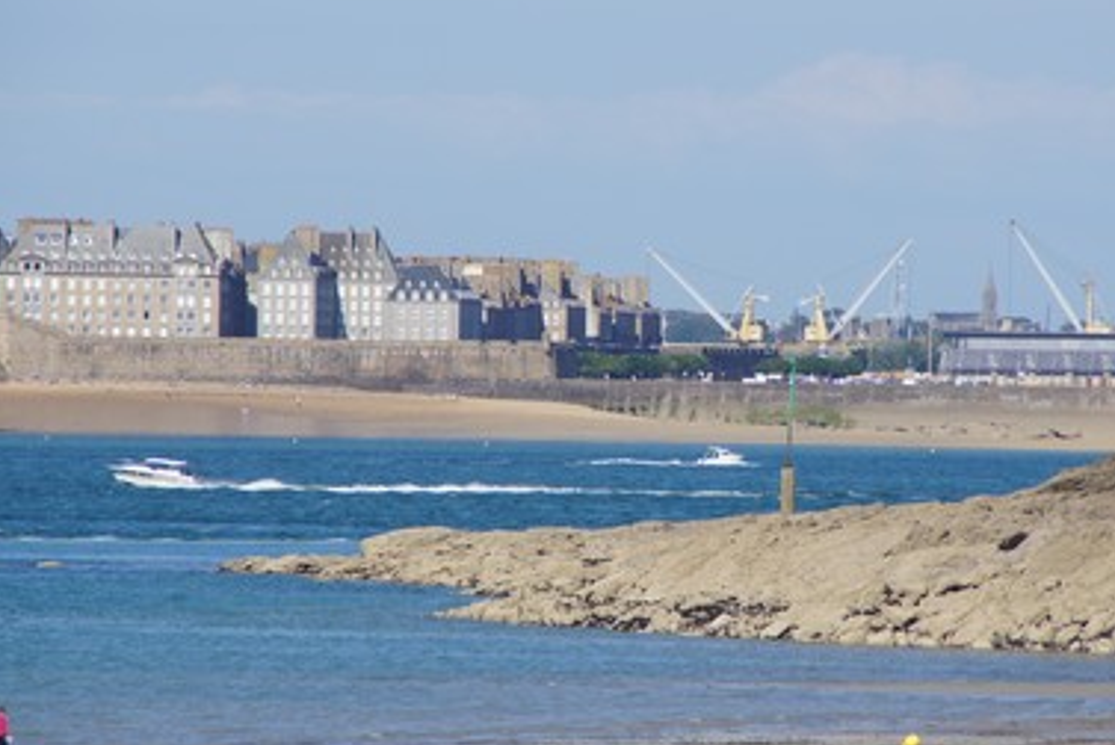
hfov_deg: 5.6
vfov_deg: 3.8
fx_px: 11313
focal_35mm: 365
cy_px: 356
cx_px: 630
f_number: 8
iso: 100
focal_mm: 200
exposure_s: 1/320
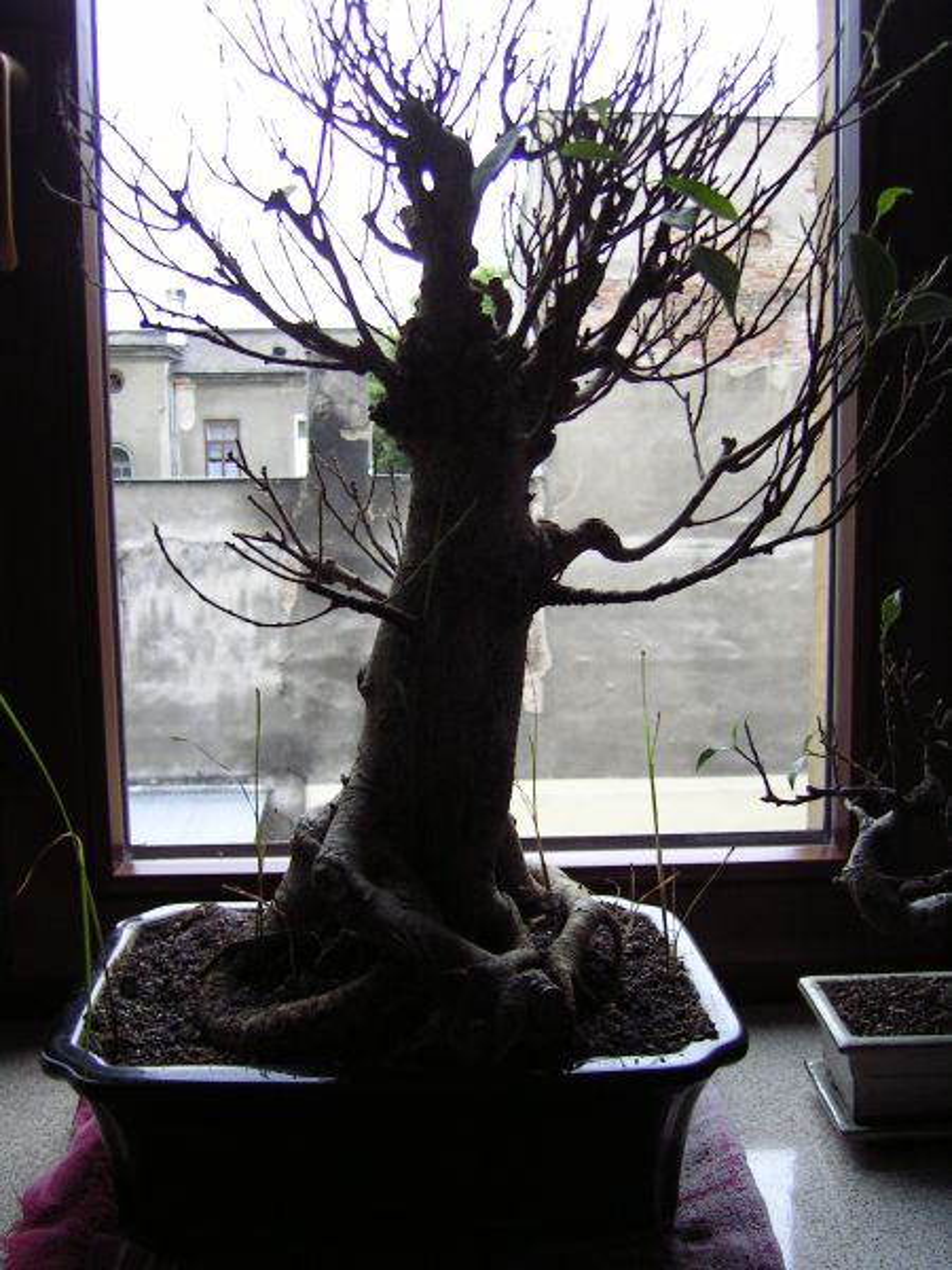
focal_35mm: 36
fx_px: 1320
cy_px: 635
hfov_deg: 39.7
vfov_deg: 51.4
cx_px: 476
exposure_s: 1/42.5
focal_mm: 5.6
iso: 100
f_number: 2.8
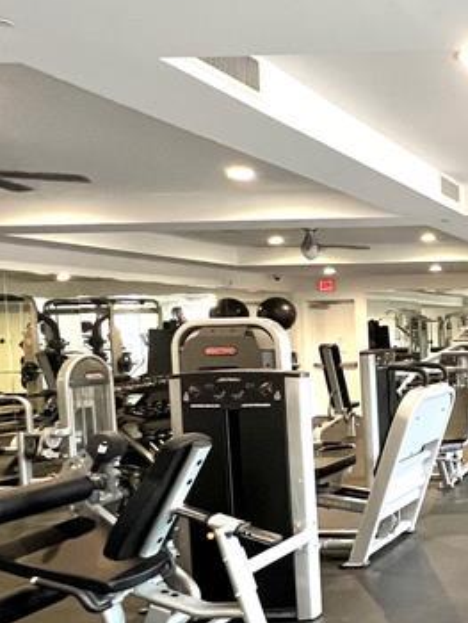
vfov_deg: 48.7
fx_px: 684
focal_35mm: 38
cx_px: 669
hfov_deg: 28.0
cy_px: 370
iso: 320
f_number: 1.8
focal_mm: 1.57
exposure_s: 1/60
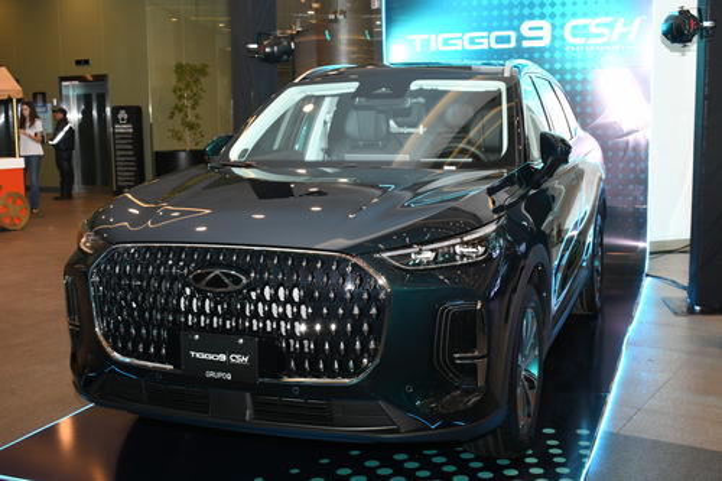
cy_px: 240
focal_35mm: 43
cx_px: 361
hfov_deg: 45.4
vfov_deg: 31.2
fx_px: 862
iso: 640
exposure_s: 1/30
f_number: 5.6
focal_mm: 29
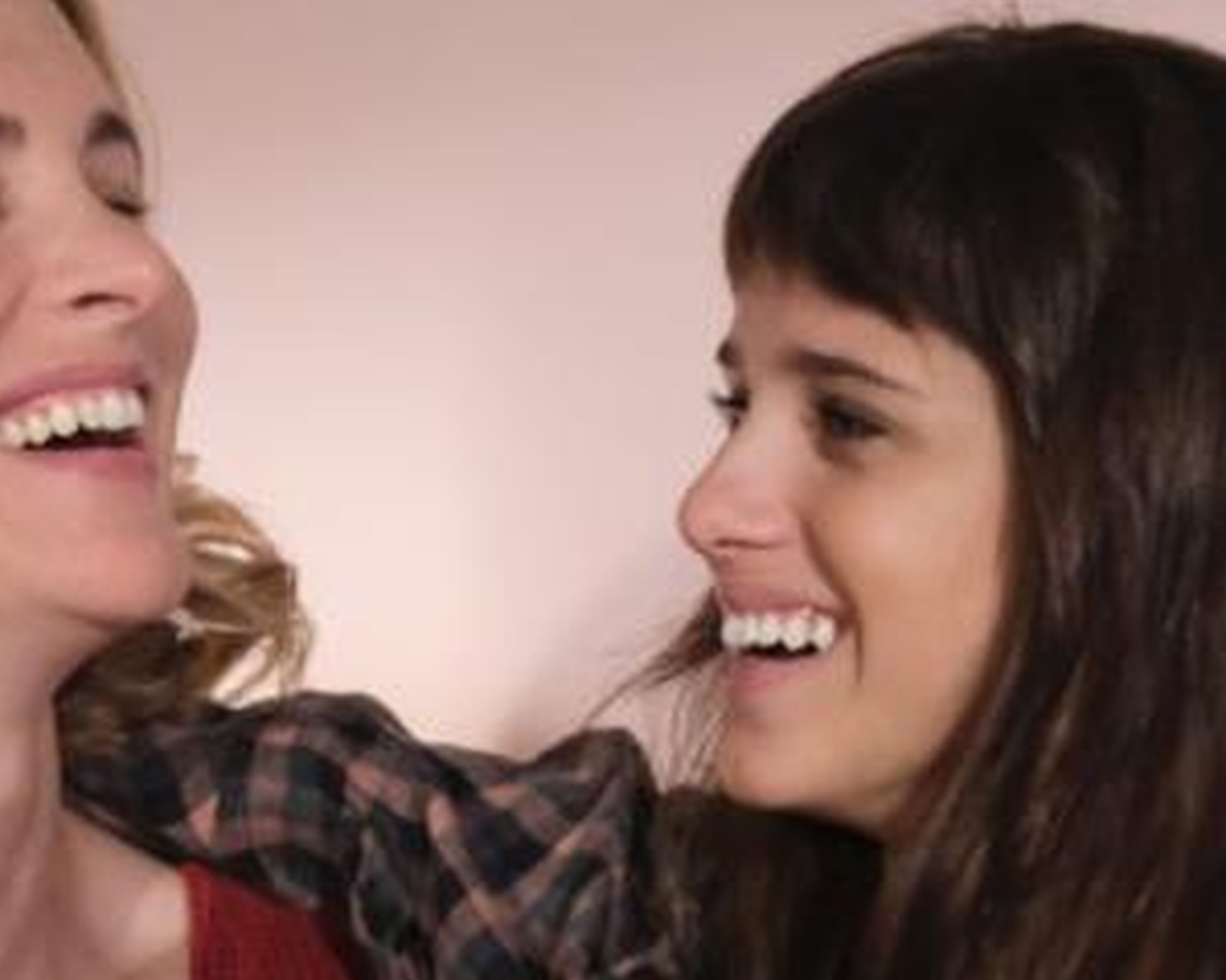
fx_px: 7001
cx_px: 439
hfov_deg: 10.0
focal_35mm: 193
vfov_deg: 8.0
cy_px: 849
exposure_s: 1/125
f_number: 3.2
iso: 3200
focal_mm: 53.3
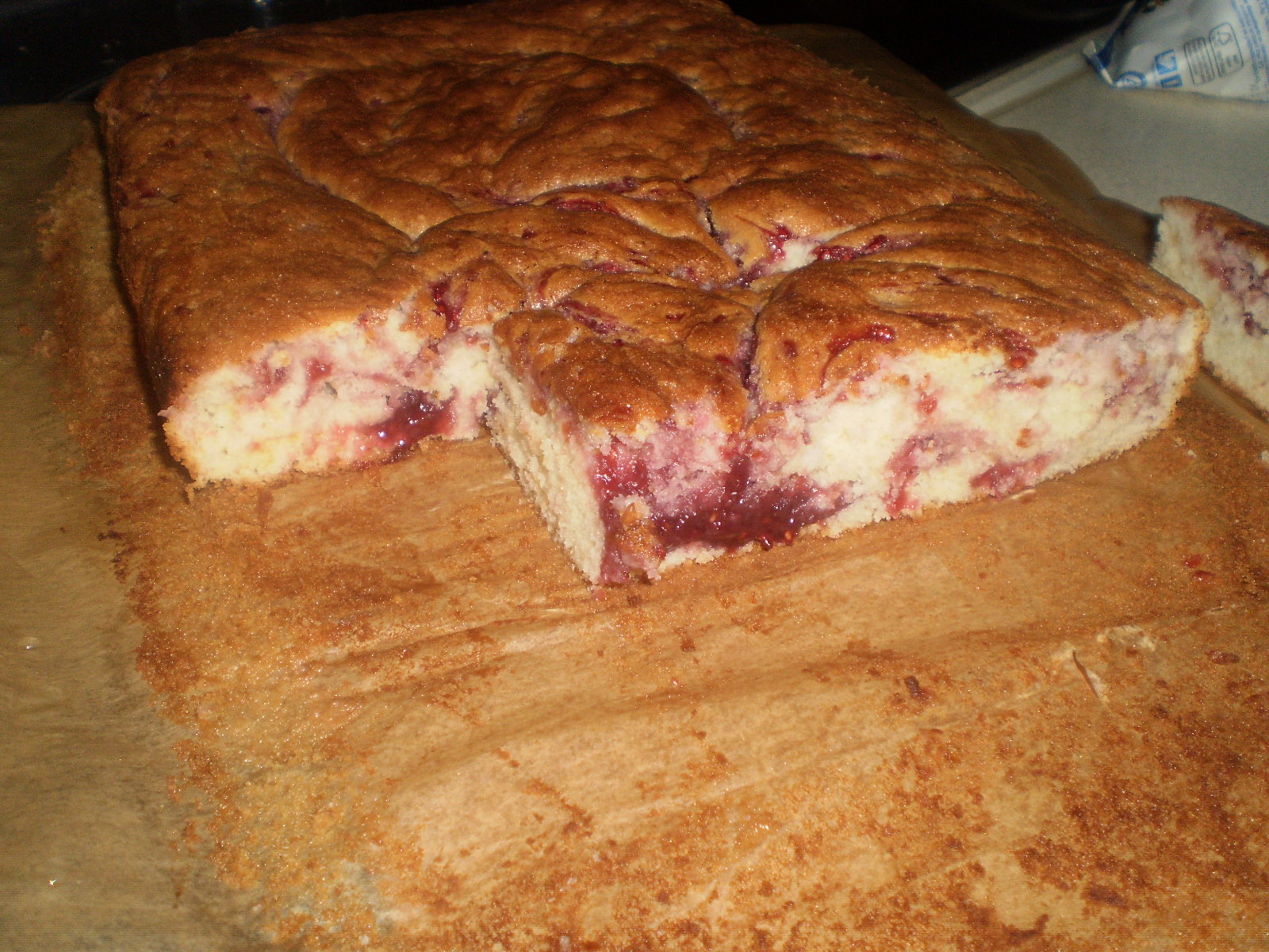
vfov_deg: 39.7
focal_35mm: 36
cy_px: 476
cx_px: 634
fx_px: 1320
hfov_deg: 51.4
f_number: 3.1
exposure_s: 1/30
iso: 125
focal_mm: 6.3
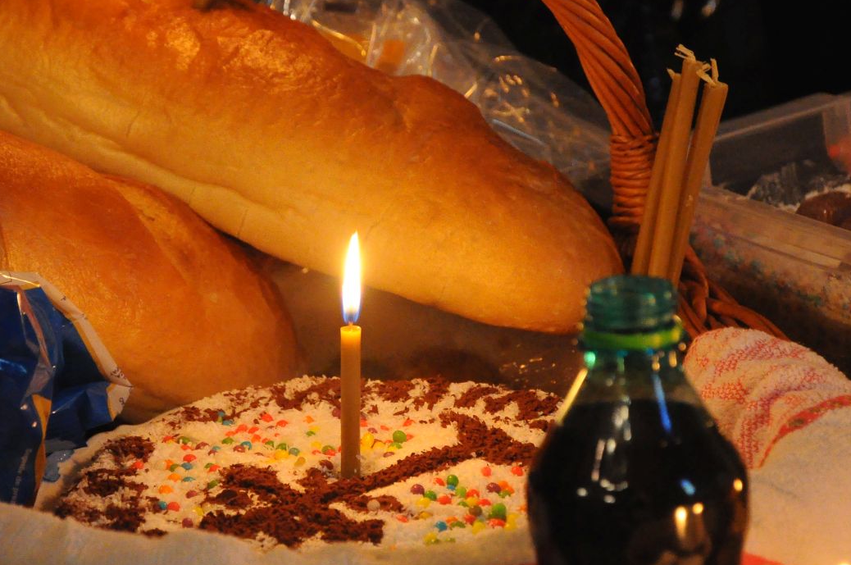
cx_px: 352
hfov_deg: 8.4
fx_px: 5825
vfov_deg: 5.6
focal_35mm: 247
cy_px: 289
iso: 3200
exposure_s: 1/40
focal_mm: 105
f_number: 5.6
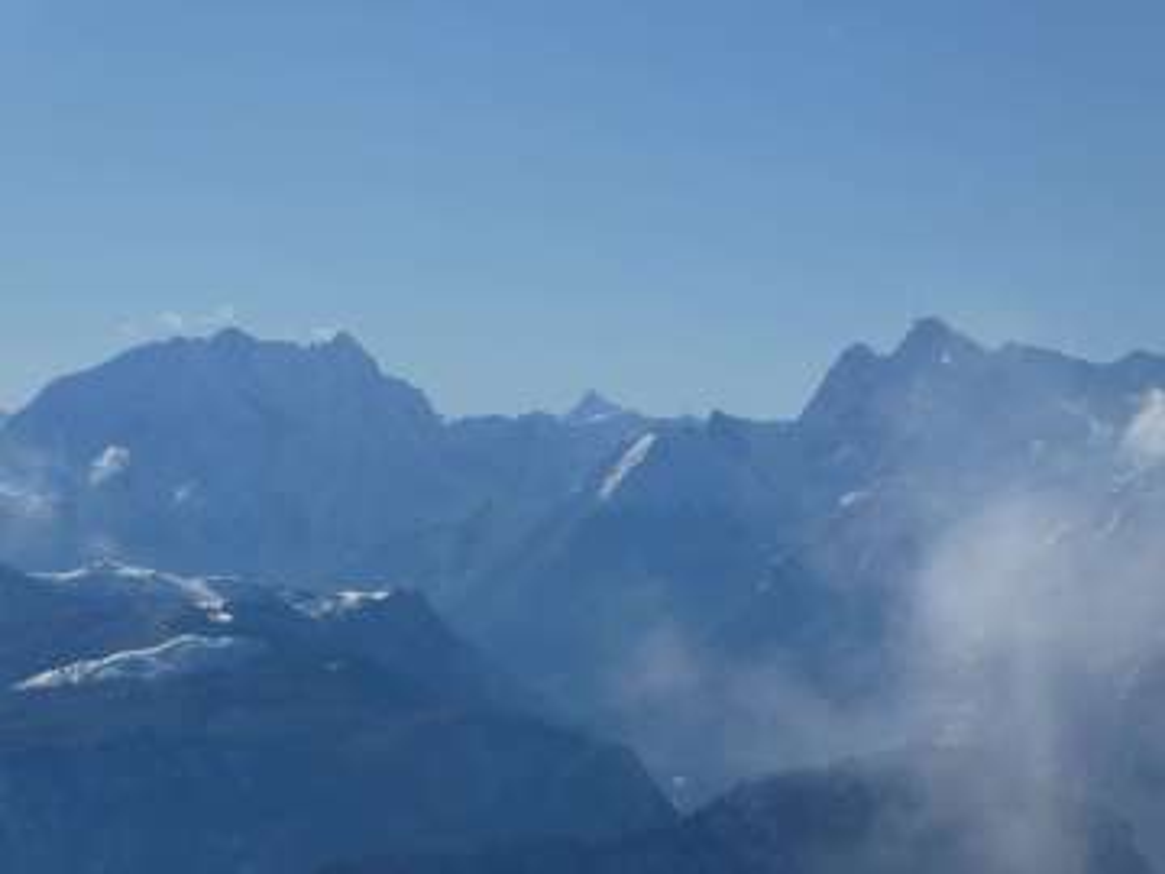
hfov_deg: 15.9
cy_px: 437
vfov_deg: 12.0
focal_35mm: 124
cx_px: 582
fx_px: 4173
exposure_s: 1/800
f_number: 7.1
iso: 80
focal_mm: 22.3
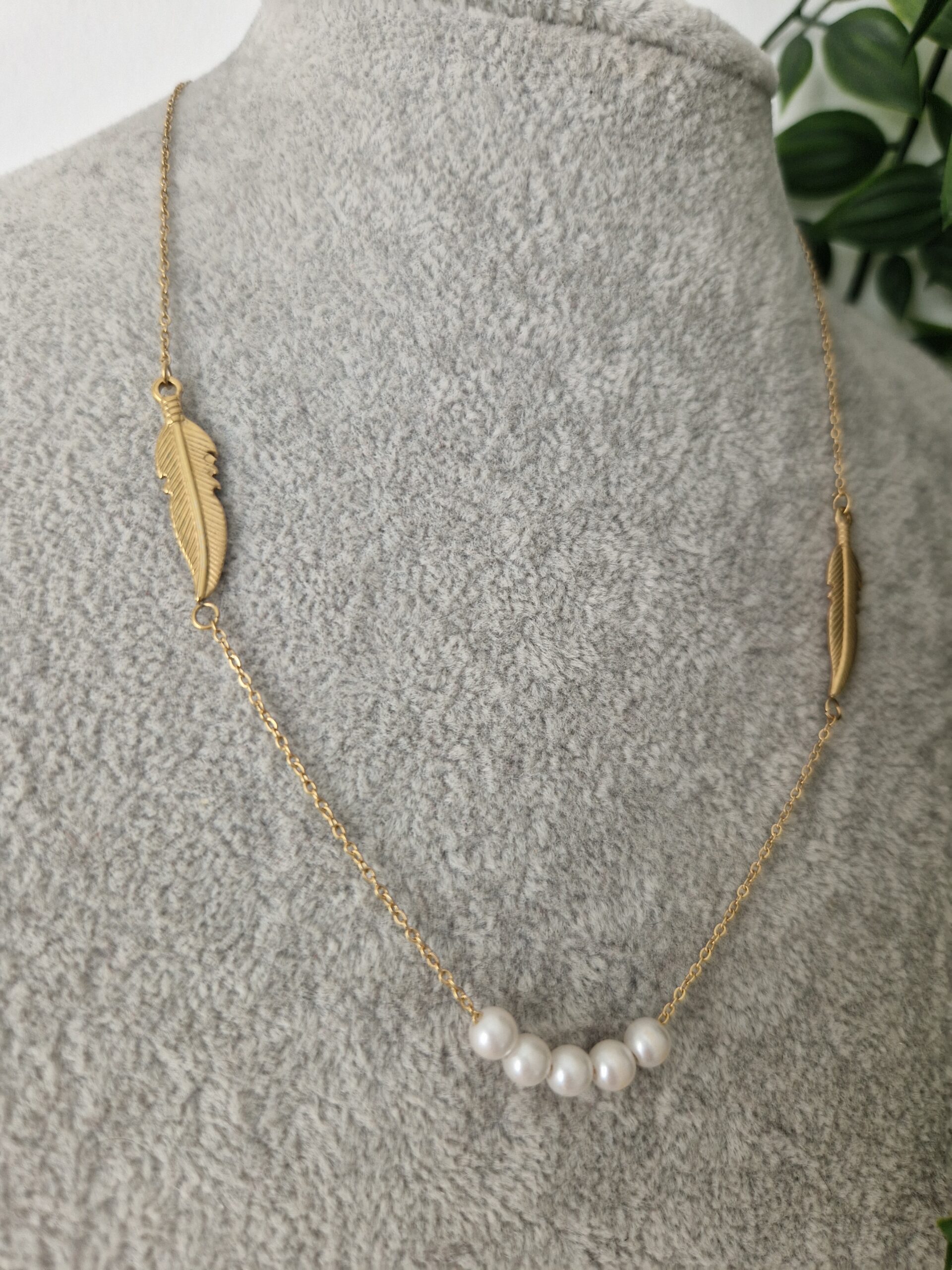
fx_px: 843
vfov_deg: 73.9
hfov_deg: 58.9
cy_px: 635
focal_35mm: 23
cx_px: 476
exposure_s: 1/277
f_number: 1.8
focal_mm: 5.4
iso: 50
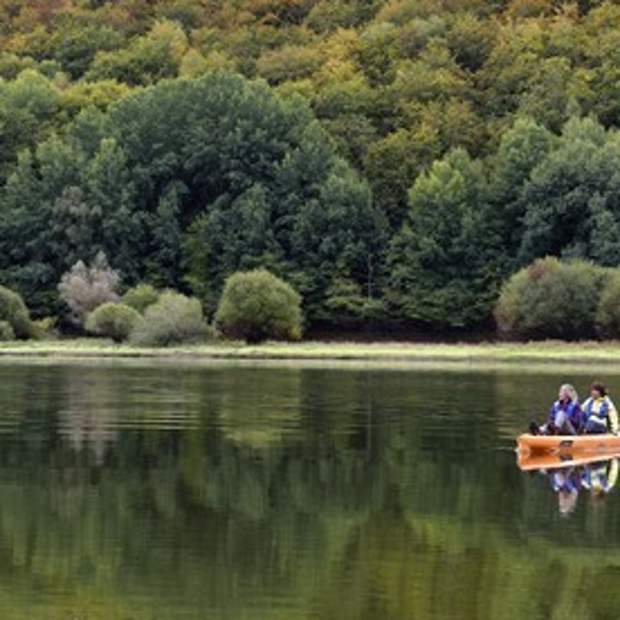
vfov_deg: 14.2
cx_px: 377
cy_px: 308
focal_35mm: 123
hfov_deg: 14.2
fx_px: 2492
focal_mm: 95
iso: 400
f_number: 5.6
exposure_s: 1/400
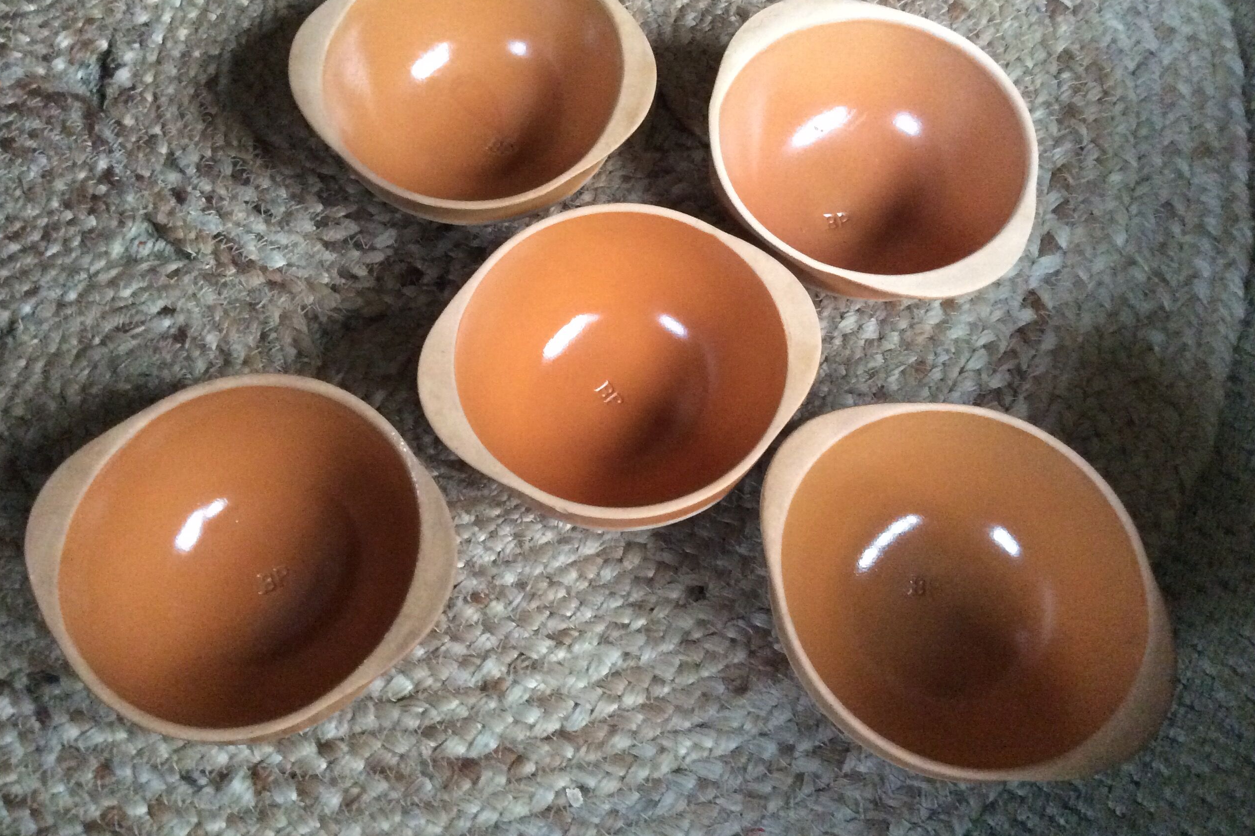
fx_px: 1185
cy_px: 363
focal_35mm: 34
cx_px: 616
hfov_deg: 55.8
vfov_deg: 38.8
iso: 500
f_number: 2.4
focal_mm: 3.3
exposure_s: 1/17
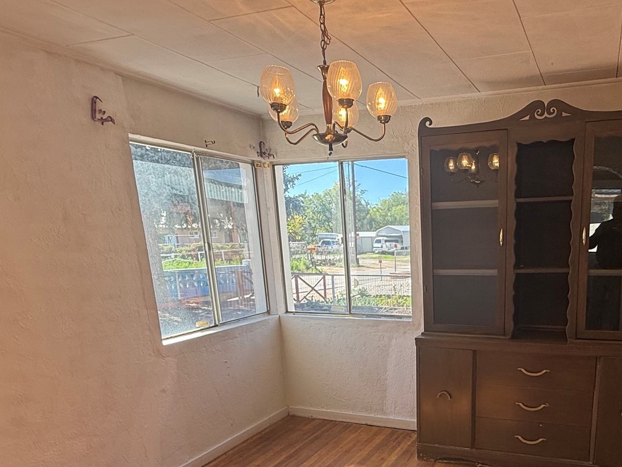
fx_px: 503
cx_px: 437
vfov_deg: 47.4
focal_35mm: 28
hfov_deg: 61.2
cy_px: 365
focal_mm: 2.22
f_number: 2.2
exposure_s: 1/172
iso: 64
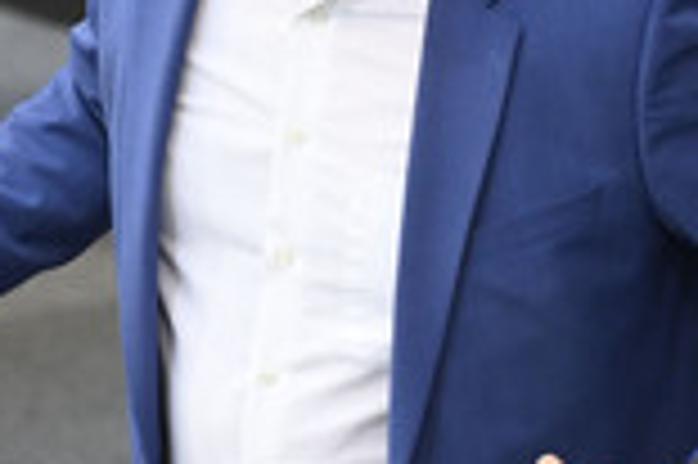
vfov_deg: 1.4
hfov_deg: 2.1
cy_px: 113
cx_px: 236
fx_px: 18652
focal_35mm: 963
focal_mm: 330
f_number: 5.6
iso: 10000
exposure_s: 1/400
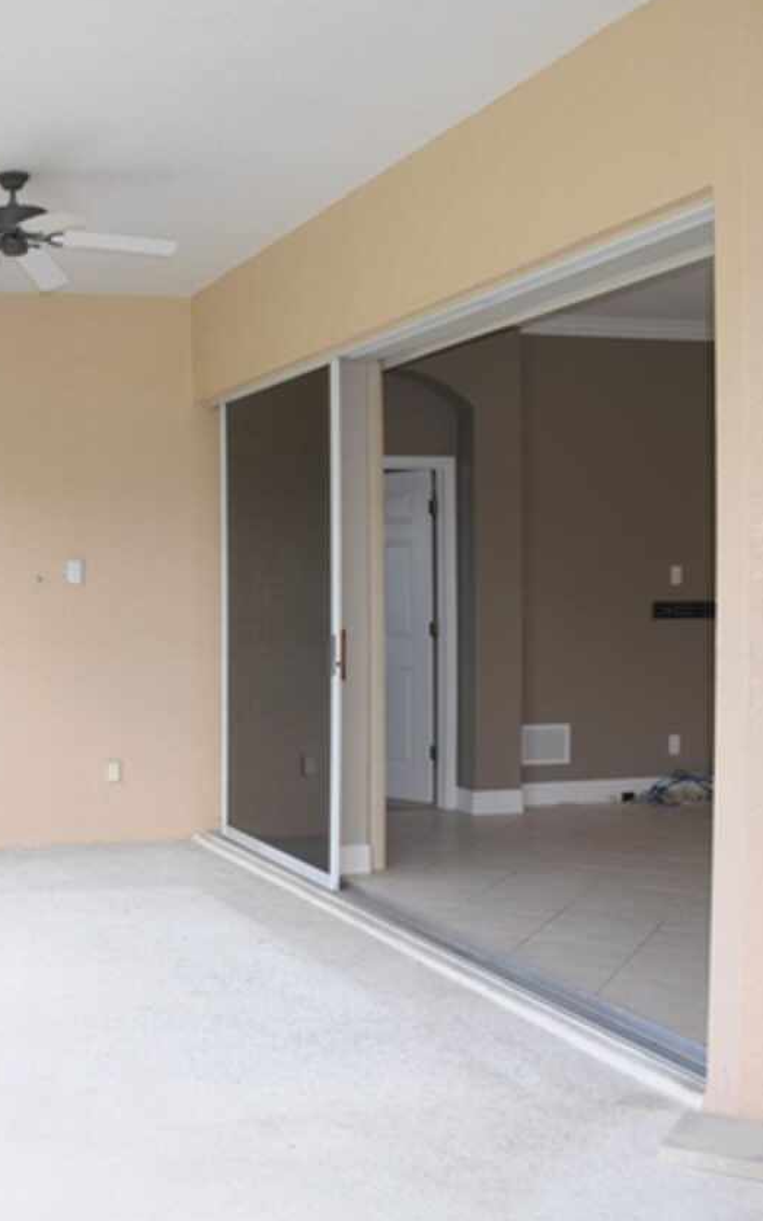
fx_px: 1397
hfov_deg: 28.0
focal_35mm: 42
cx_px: -66
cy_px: 608
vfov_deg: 47.2
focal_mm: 18
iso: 200
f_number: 7.1
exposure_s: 1/25
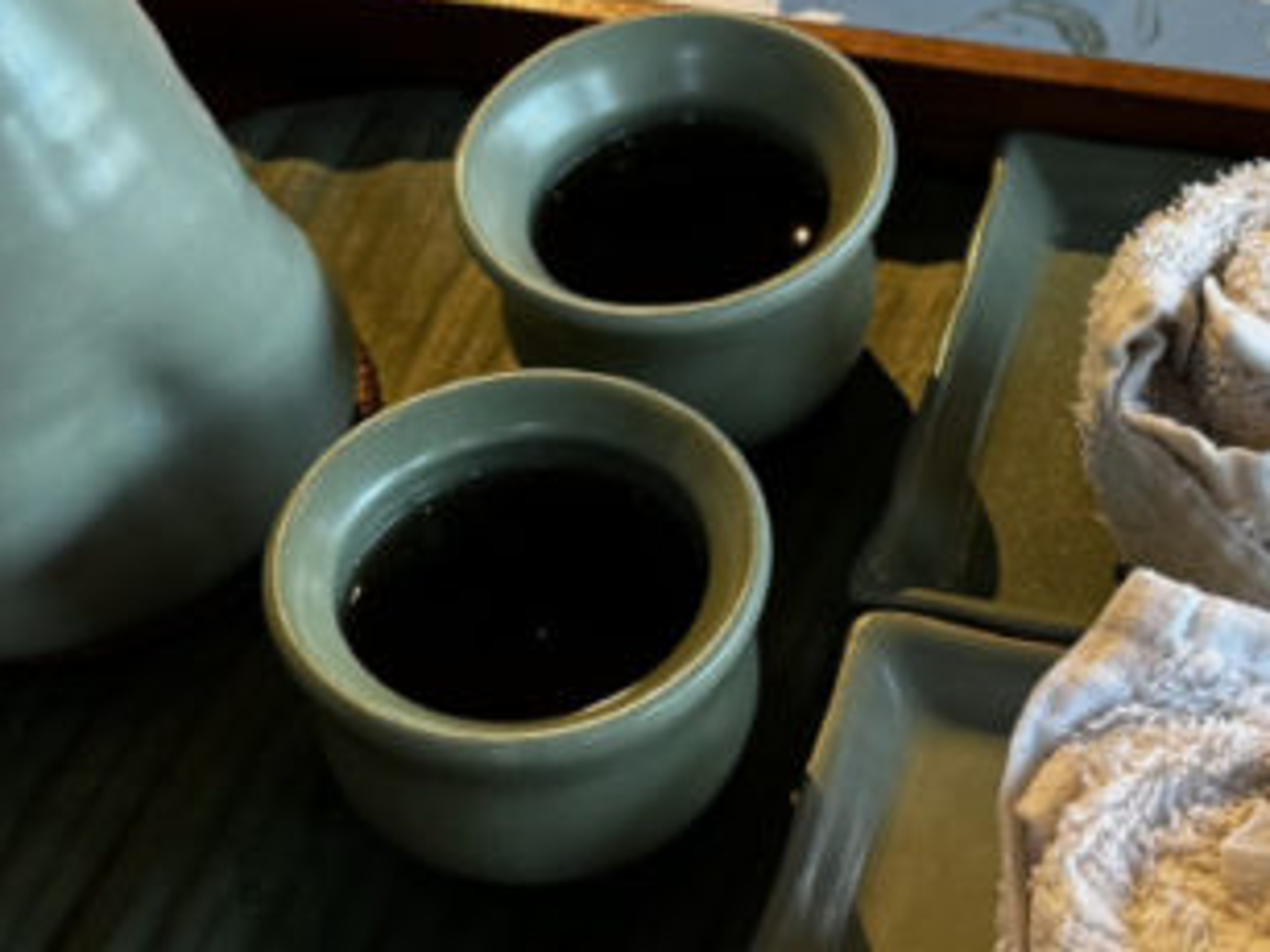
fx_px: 2934
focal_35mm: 80
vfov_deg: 18.4
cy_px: 422
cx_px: 790
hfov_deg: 24.4
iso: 125
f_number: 1.78
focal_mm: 6.76
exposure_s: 1/50
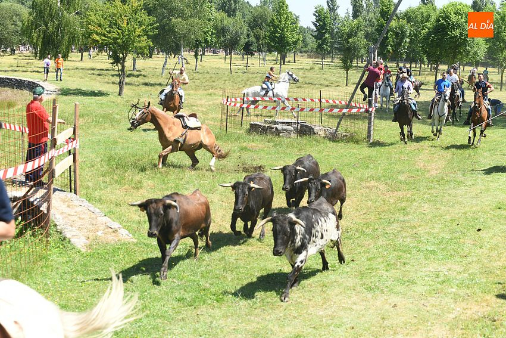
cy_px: 169
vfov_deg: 19.5
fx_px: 984
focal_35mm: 70
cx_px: 253
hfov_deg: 28.8
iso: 250
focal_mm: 70
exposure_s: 1/320
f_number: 6.3
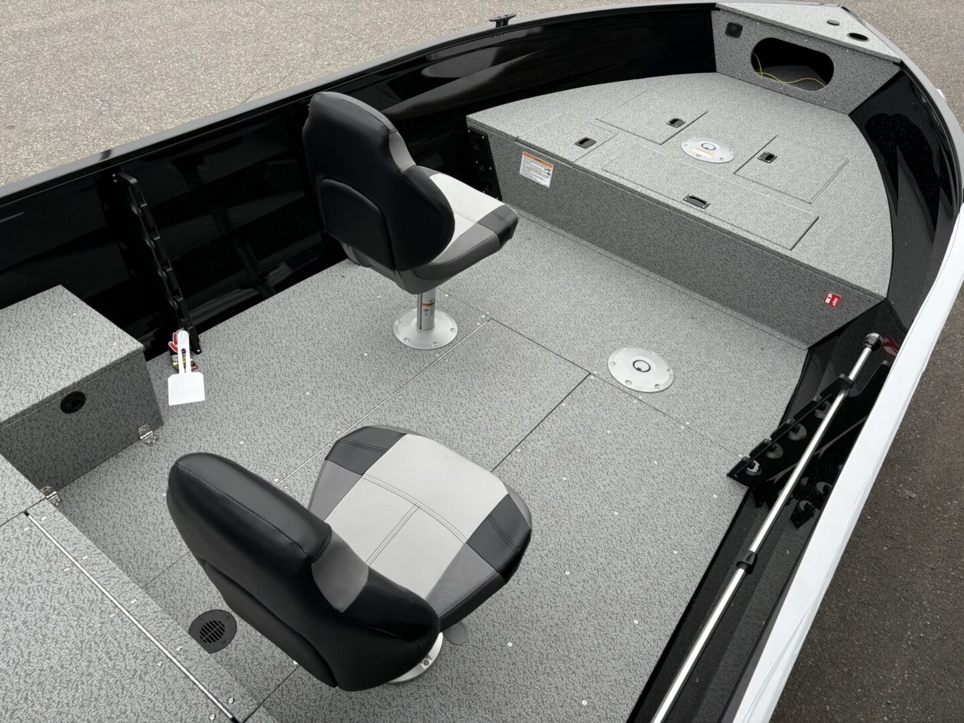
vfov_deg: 53.1
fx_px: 724
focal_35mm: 26
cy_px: 362
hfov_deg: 67.3
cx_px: 482
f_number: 1.6
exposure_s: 1/454
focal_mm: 5.96
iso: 50
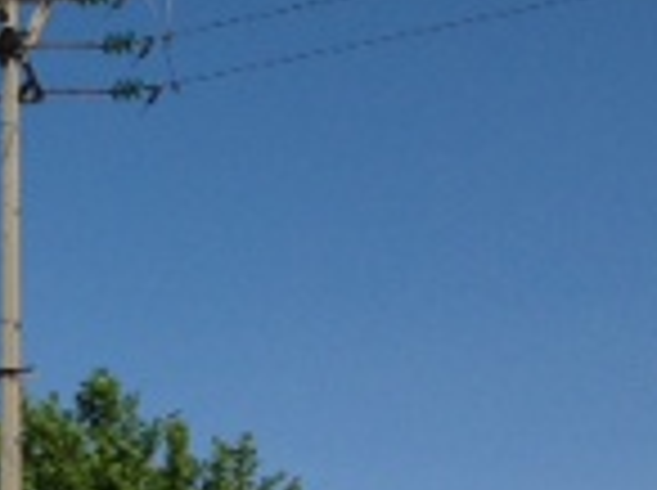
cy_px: 823
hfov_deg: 12.4
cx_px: -536
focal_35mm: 145
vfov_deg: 9.8
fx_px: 2748
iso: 50
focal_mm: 4.12
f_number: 2.4
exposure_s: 1/2463
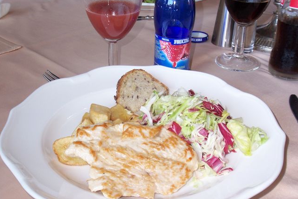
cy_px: 103
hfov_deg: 38.2
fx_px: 431
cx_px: 151
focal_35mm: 52
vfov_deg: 26.0
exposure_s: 1/80
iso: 125
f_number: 4
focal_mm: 8
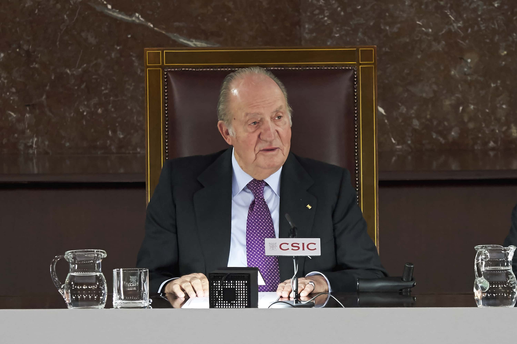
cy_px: 172
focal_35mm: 180
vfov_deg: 7.6
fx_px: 2584
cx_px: 258
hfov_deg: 11.4
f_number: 5.3
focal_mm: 180
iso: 3200
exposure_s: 1/50
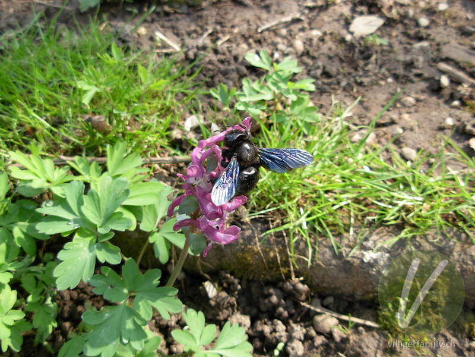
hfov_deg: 49.0
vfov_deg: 37.7
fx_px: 521
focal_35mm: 38
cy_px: 178
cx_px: 238
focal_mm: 6.3
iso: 79
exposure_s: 1/203
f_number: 2.9
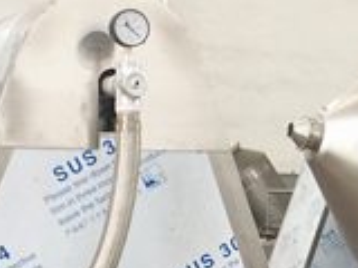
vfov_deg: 10.9
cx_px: 434
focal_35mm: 136
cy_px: 194
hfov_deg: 14.1
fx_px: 1407
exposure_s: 1/33
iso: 40
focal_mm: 4.15
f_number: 2.2
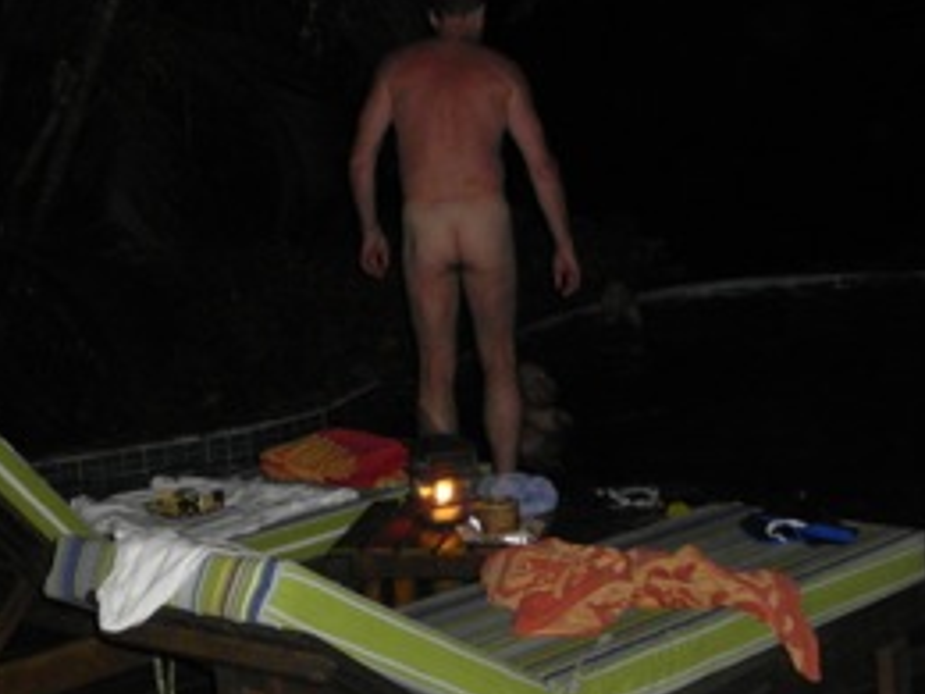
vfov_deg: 20.7
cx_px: 701
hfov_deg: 27.0
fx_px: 1897
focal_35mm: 71
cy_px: 391
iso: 640
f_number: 3.9
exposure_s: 1/45
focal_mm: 7.8
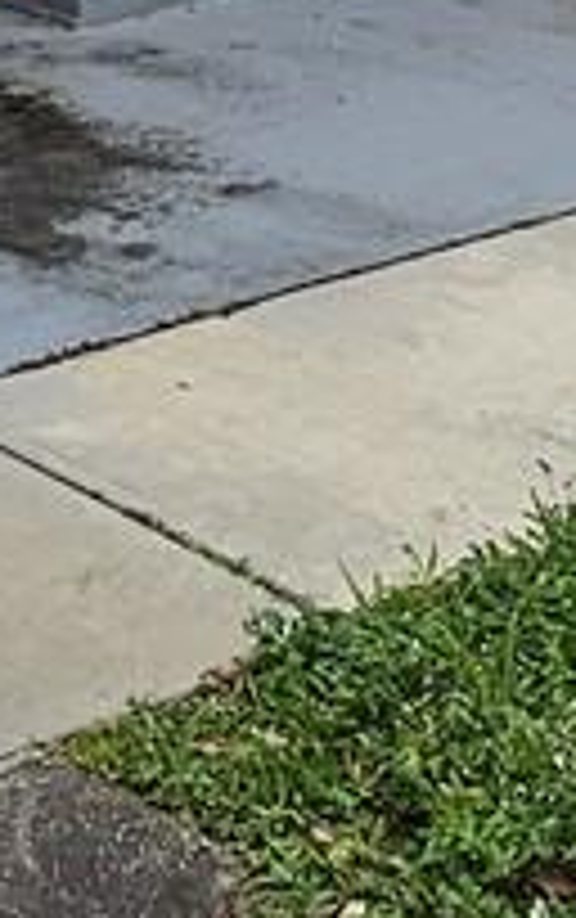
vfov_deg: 16.5
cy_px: -670
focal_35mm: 108
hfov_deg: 12.0
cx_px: -22
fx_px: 2705
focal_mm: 2.2
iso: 50
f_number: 2.2
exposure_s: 1/393
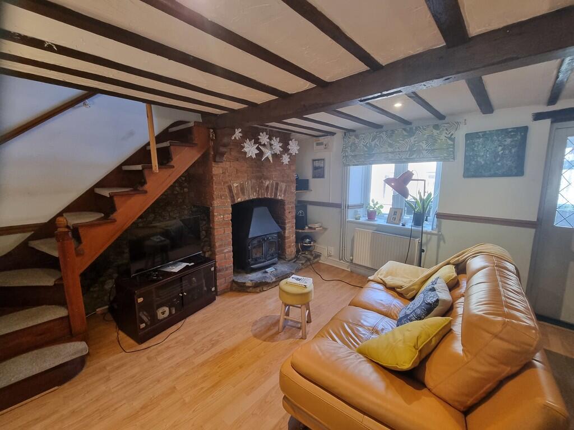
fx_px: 216
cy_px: 215
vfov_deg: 89.9
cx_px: 287
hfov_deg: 106.2
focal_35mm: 13
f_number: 2.2
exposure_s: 1/50
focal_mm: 2.2
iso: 400
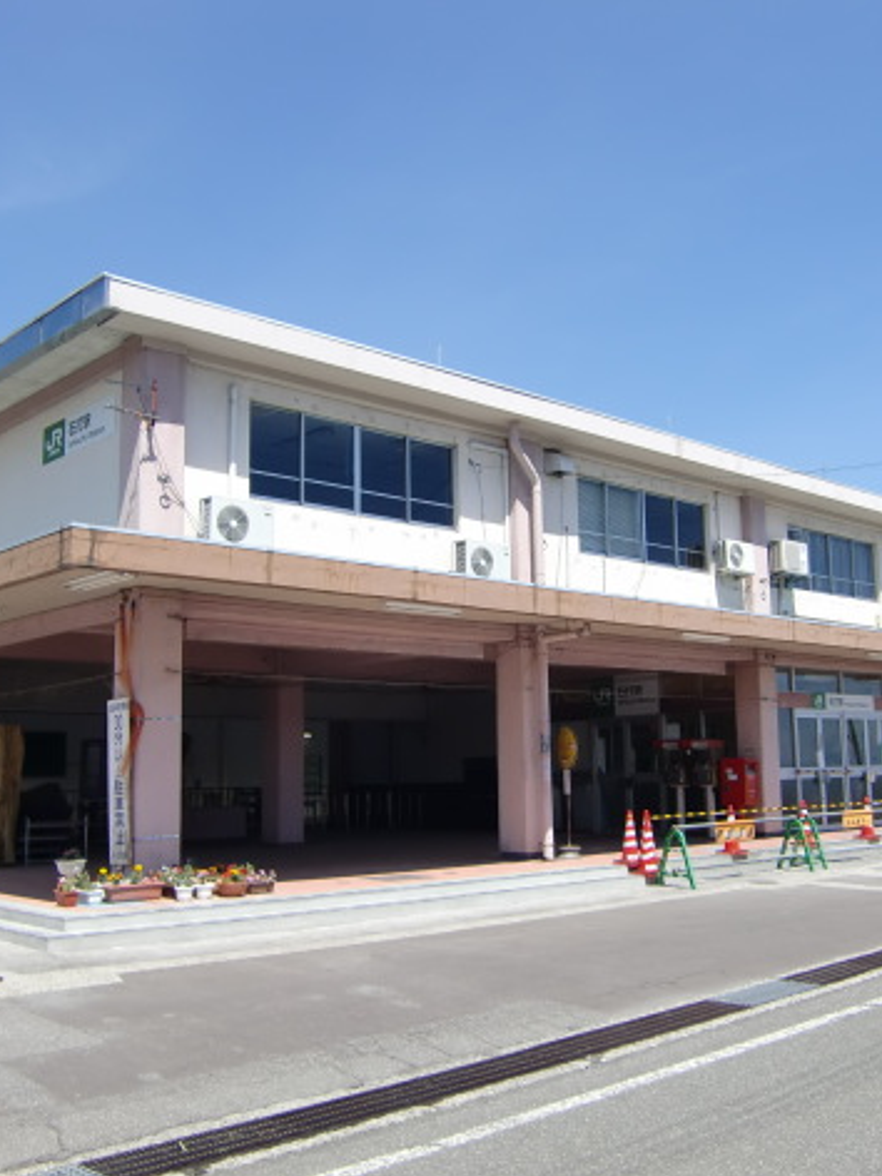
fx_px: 1291
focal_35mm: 38
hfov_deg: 37.7
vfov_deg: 49.0
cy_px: 595
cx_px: 486
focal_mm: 4.9
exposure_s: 1/160
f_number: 7
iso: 64
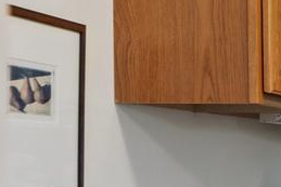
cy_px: 158
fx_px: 695
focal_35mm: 89
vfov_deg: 15.3
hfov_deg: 12.7
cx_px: 775
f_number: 8
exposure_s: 1/2
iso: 500
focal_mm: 16
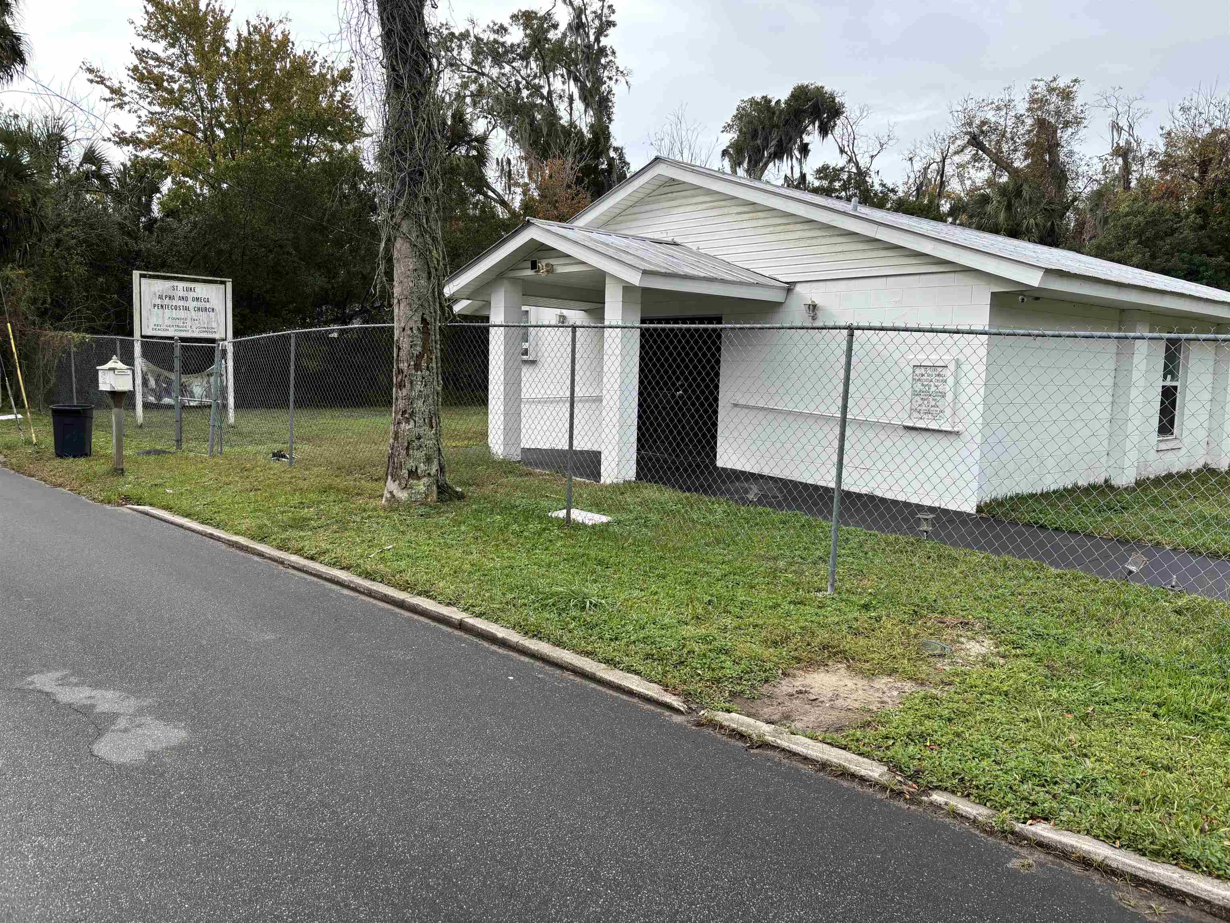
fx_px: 924
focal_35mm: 26
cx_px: 615
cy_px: 462
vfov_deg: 53.1
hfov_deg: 67.3
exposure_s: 1/1058
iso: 50
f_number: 1.6
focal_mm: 5.96
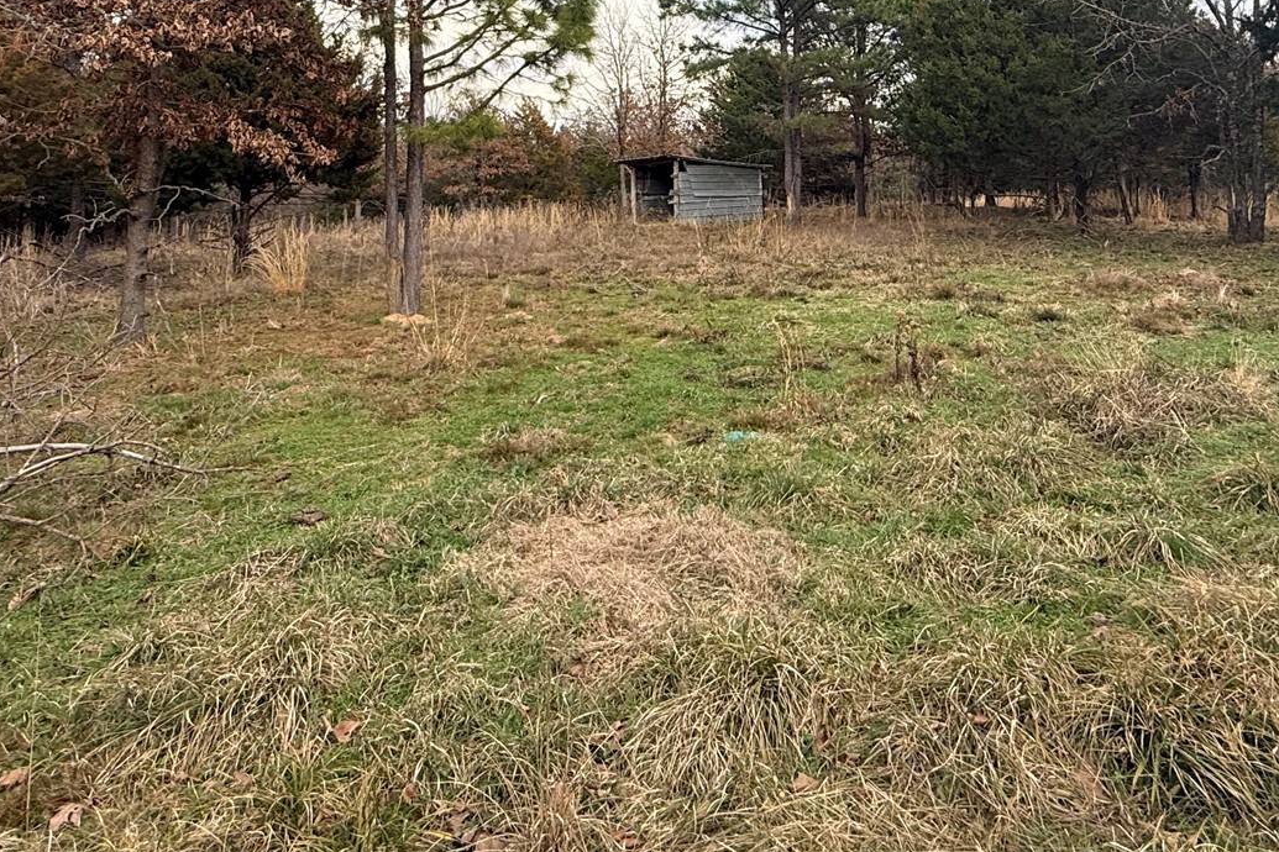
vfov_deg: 44.6
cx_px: 727
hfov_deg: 67.1
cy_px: 126
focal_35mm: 27
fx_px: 959
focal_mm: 2.22
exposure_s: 1/554
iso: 50
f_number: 2.2
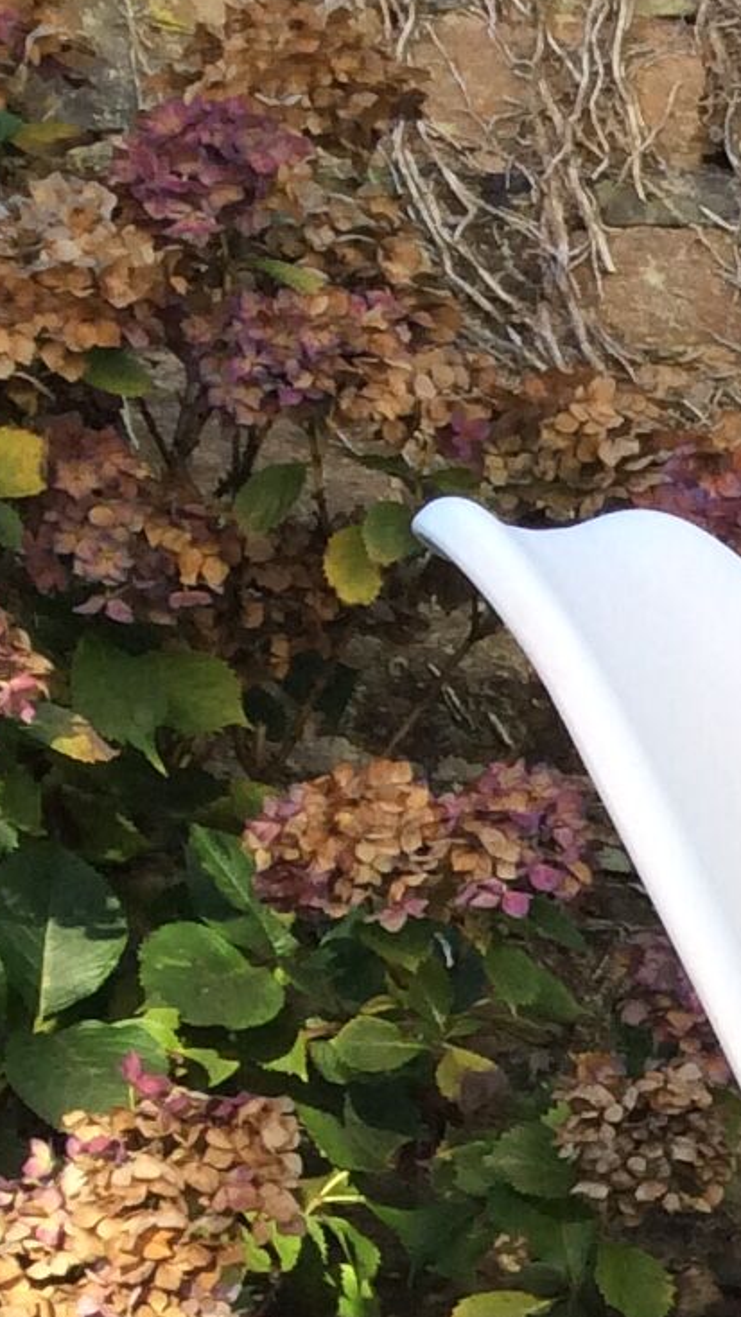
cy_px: 1459
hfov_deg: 8.7
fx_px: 4295
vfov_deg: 16.9
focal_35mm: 123
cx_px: 1931
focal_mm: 3.3
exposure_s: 1/199
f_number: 2.4
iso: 32
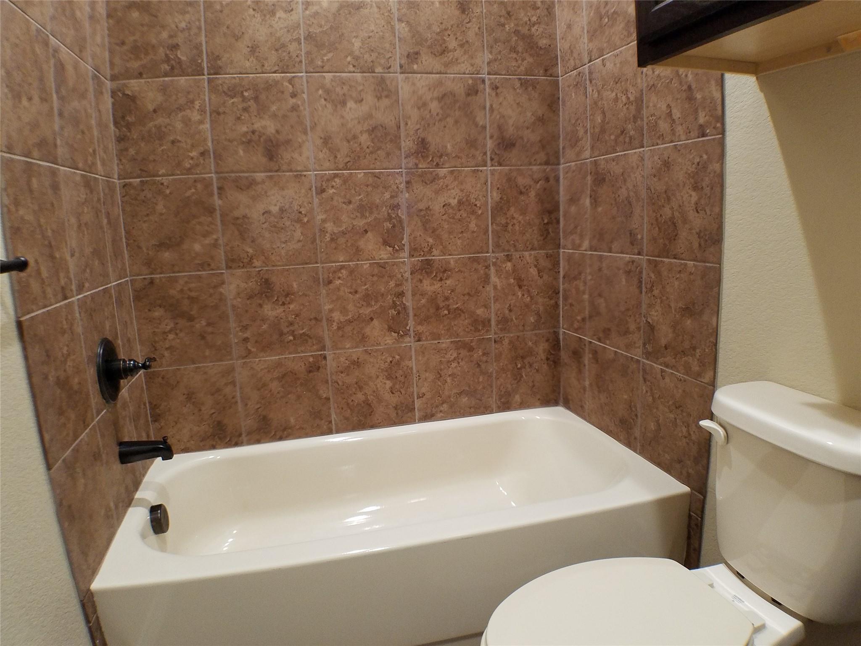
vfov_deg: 53.1
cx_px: 430
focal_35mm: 26
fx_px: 647
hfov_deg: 67.3
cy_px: 323
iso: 200
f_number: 1.7
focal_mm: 4.2
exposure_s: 1/23
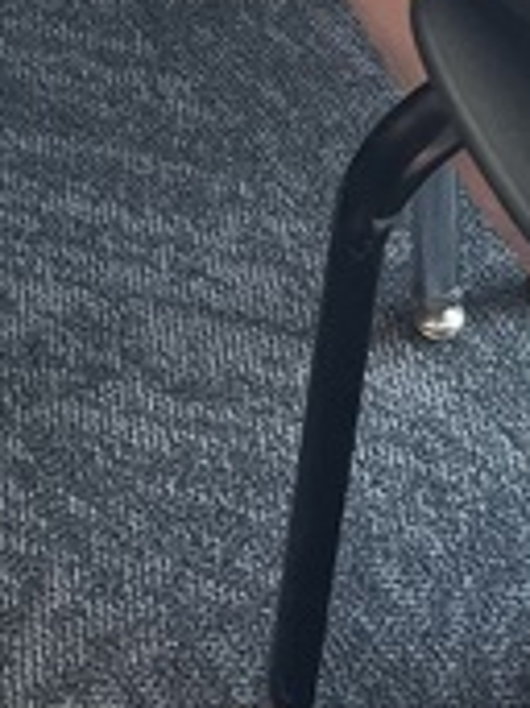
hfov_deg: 9.3
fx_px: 3189
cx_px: -161
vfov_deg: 10.8
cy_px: -985
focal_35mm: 156
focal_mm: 5.1
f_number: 1.6
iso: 80
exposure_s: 1/120
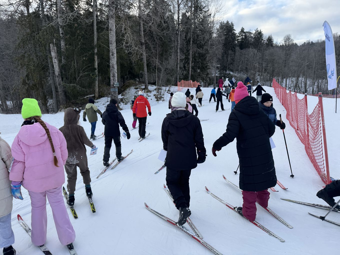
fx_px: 236
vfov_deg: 56.8
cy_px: 128
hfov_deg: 71.6
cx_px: 170
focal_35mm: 24
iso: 80
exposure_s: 1/1311
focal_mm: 6.76
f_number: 1.78
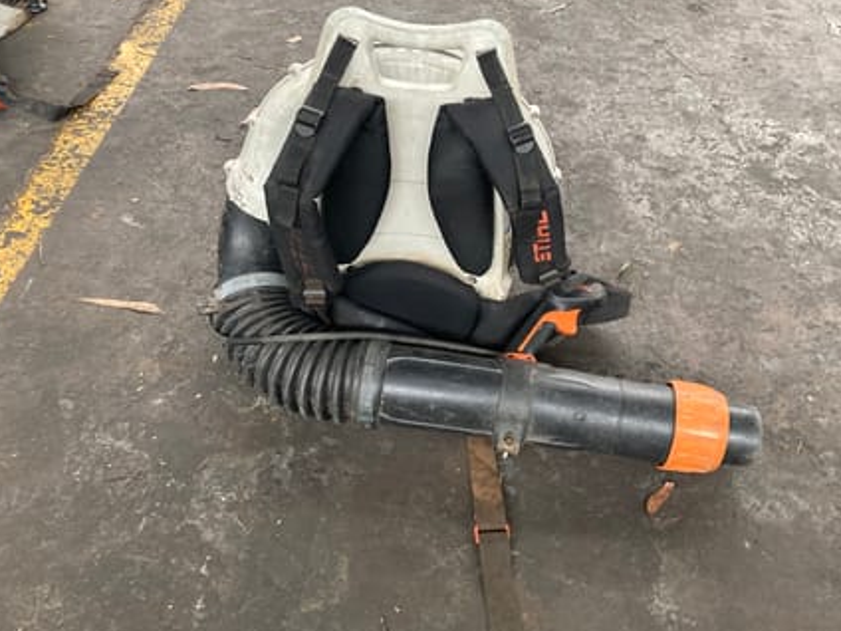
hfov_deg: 55.1
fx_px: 802
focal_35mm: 33
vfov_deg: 42.9
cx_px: 480
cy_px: 318
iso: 250
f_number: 1.8
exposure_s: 1/50
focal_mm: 3.99
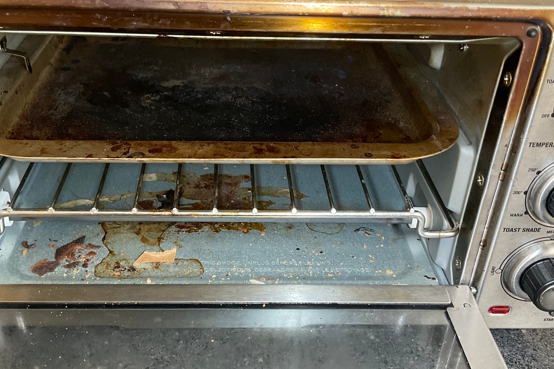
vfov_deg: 32.6
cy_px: 181
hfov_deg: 47.4
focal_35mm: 41
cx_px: 261
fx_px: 631
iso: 125
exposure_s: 1/60
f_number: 1.8
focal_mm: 3
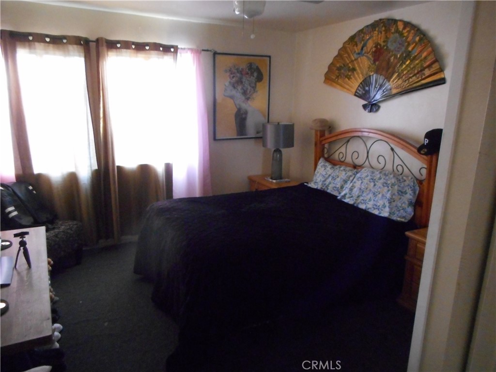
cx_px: 248
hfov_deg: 69.4
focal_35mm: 25
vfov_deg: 54.9
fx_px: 358
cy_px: 186
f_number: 3.7
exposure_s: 1/13
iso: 800
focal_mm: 4.5
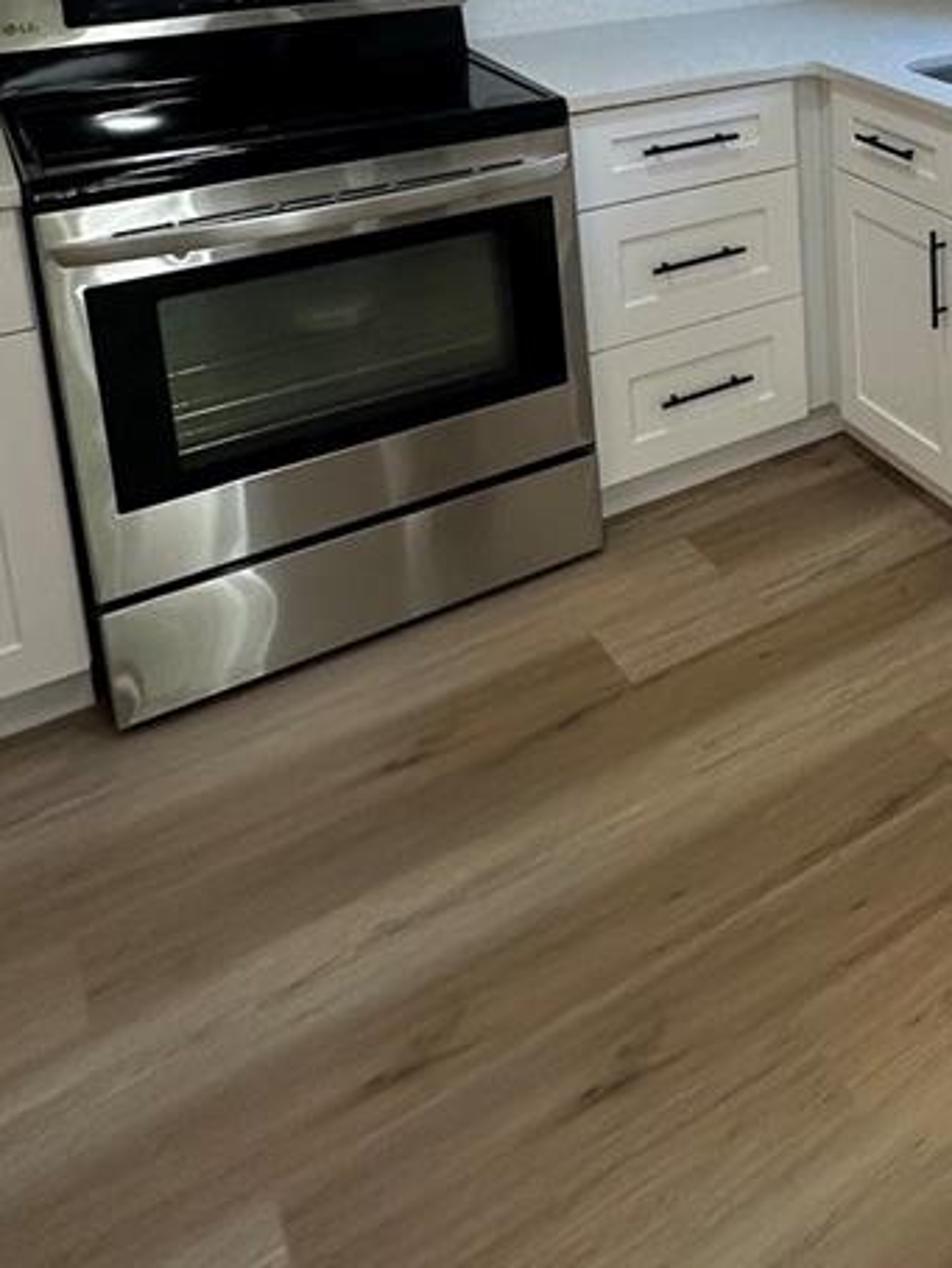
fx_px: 1355
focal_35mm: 37
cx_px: 1145
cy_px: 39
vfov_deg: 43.8
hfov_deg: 32.1
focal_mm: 2.22
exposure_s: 1/120
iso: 100
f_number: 2.2
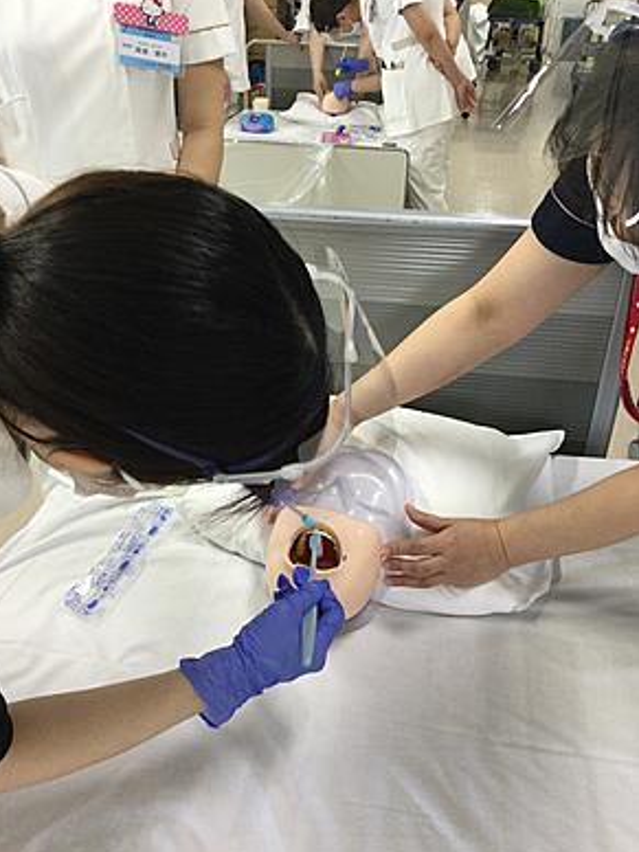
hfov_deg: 44.2
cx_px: 312
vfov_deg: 56.8
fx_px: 788
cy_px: 424
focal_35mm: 32
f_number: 2.4
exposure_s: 1/30
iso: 80
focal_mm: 3.3
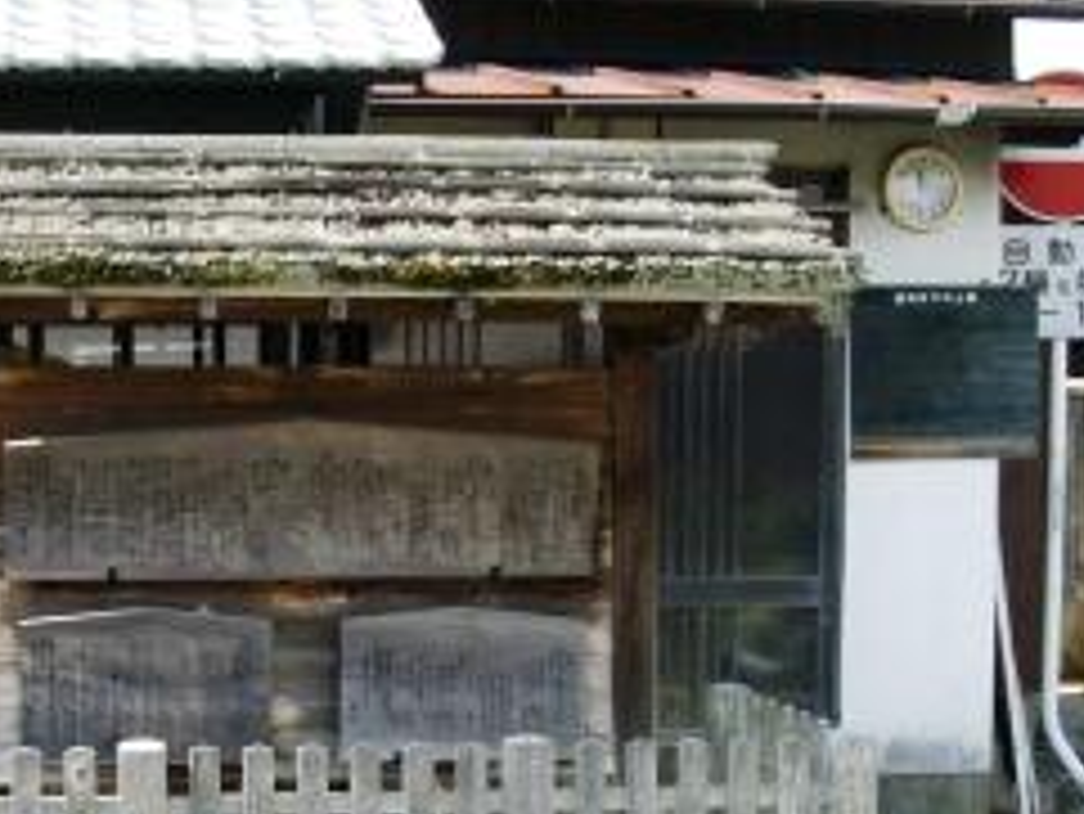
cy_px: 495
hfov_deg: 28.7
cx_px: 315
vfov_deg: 21.9
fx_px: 2099
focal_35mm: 67
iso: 80
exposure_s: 1/160
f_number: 4.8
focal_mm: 6
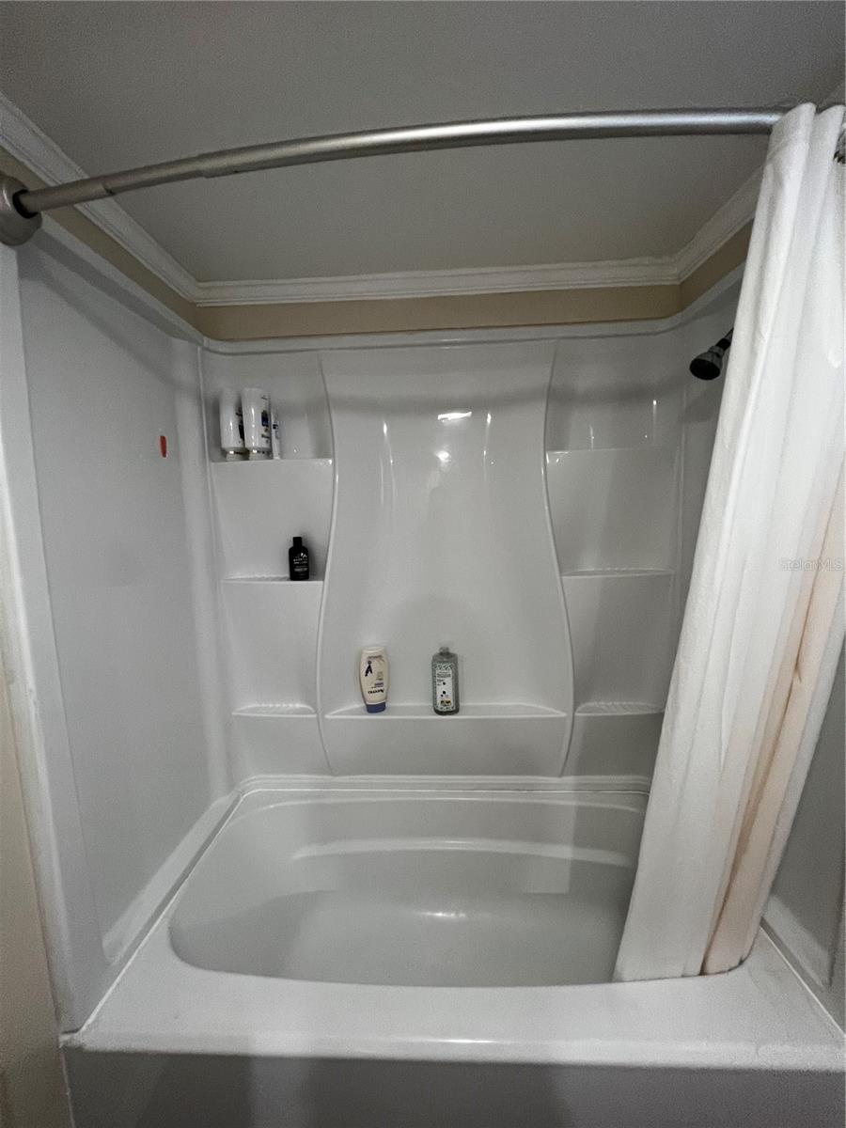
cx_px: 423
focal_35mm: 13
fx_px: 424
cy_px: 564
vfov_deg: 106.2
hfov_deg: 89.9
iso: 250
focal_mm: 1.57
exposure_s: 1/60
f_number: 1.8
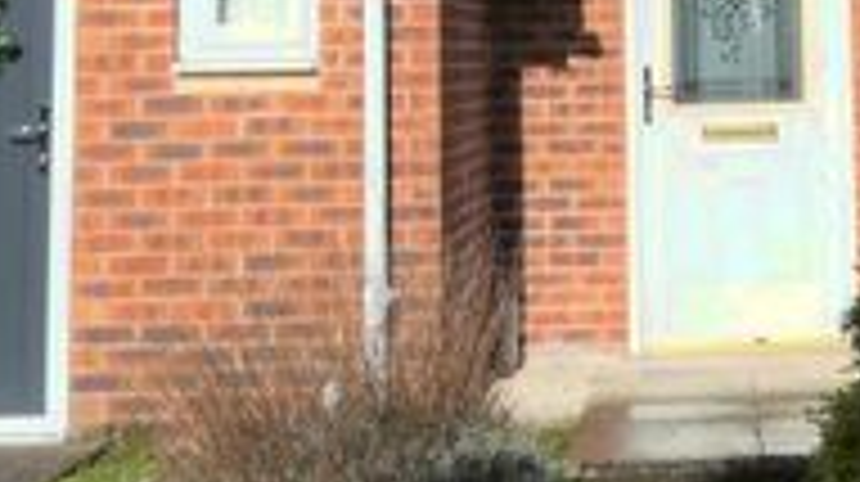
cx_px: 770
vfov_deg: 14.4
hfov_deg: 25.7
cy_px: -160
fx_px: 1823
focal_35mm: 80
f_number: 4
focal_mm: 3.6
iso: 80
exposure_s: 1/1000
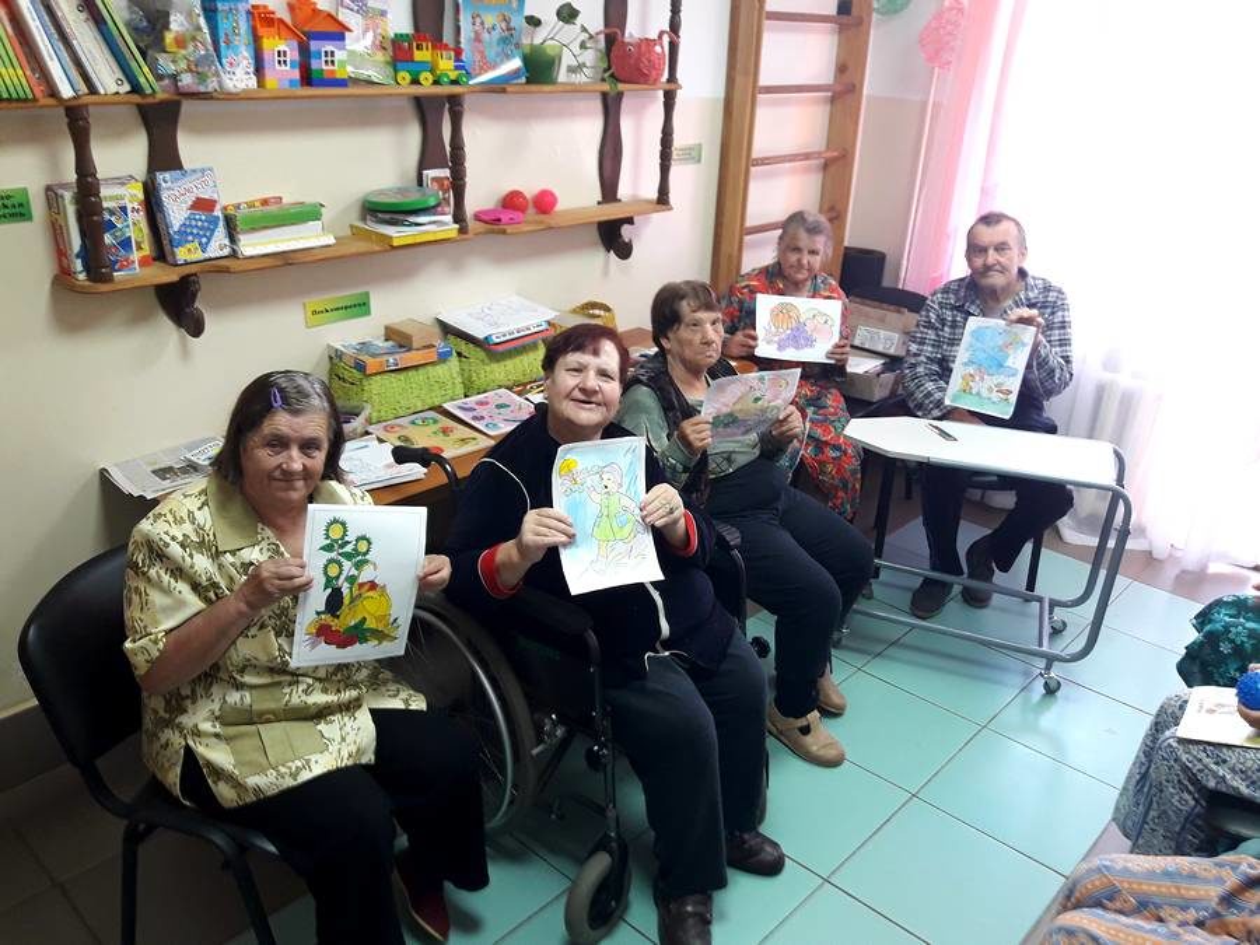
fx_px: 1019
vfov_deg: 49.7
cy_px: 472
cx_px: 630
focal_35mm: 28
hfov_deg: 63.4
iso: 100
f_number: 1.9
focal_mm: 3.7
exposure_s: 1/33
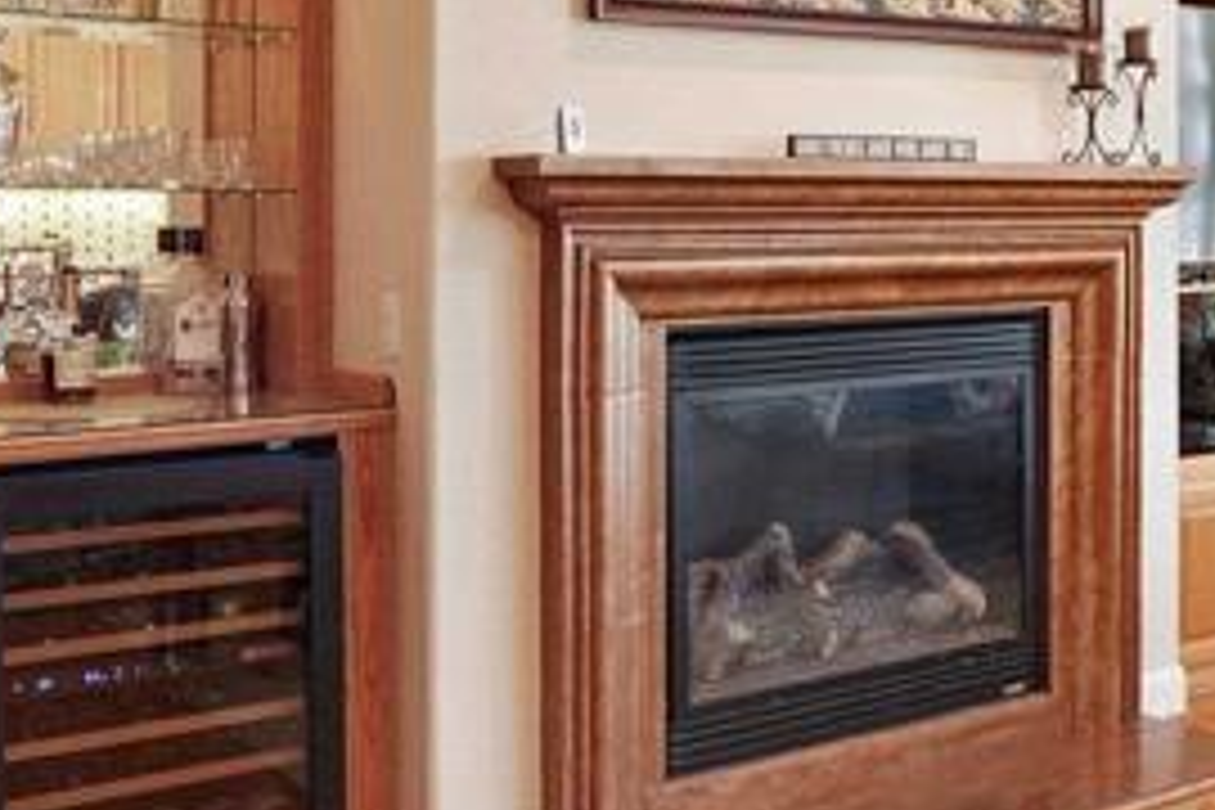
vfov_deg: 25.3
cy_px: 223
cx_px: 1233
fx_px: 1789
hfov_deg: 34.0
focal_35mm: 53
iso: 100
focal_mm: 14
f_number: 8
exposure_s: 2
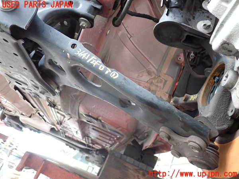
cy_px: 90
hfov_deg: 60.0
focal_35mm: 30
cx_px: 120
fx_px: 207
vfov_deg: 46.8
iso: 320
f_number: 2.3
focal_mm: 5.4
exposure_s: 1/30
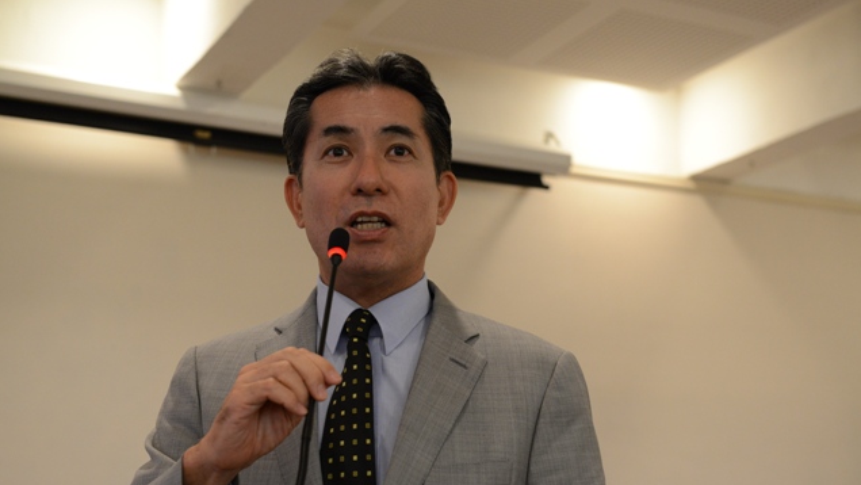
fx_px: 1347
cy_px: 281
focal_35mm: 59
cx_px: 430
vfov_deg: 20.4
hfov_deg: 35.4
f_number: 4.5
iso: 2800
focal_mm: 56
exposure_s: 1/60
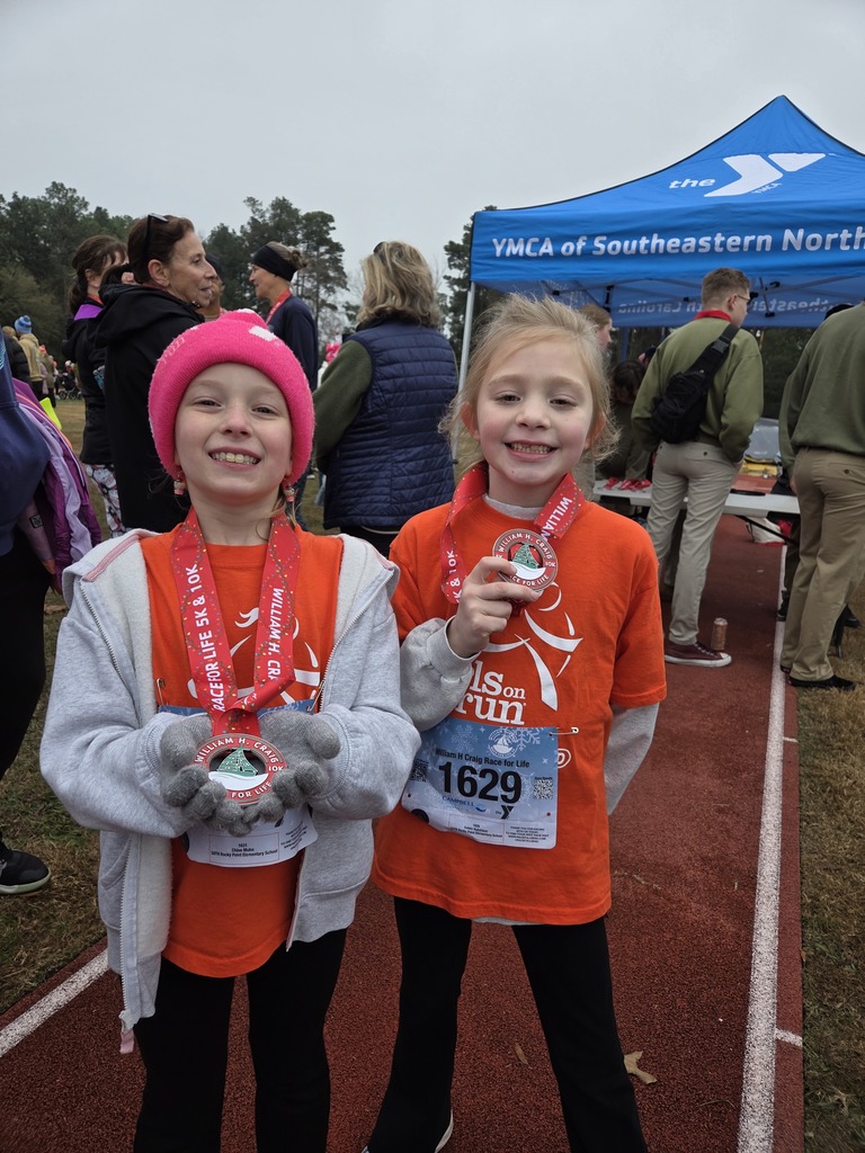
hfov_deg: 58.9
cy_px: 576
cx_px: 432
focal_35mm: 23
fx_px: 766
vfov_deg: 73.9
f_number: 1.8
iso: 80
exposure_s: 1/1027
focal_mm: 5.4
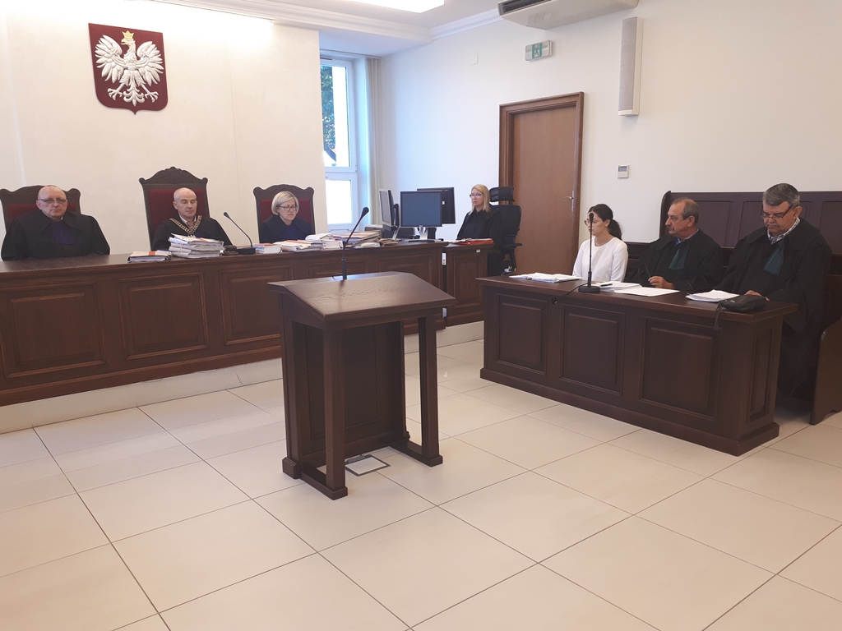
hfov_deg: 65.3
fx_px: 657
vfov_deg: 51.4
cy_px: 316
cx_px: 421
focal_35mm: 27
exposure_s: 1/33
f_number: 1.9
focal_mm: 3.6
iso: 50
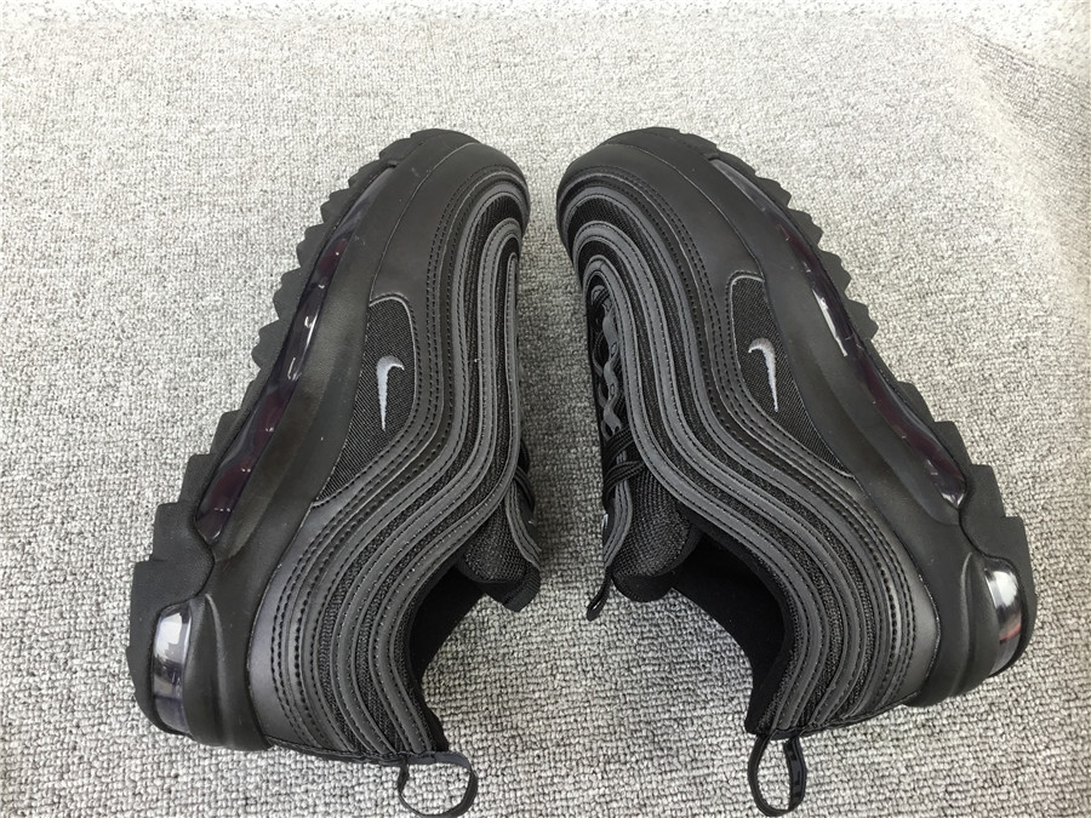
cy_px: 409
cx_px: 546
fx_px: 977
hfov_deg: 58.4
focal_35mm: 31
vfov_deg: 45.4
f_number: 2.4
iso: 25
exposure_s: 1/50
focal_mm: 3.3
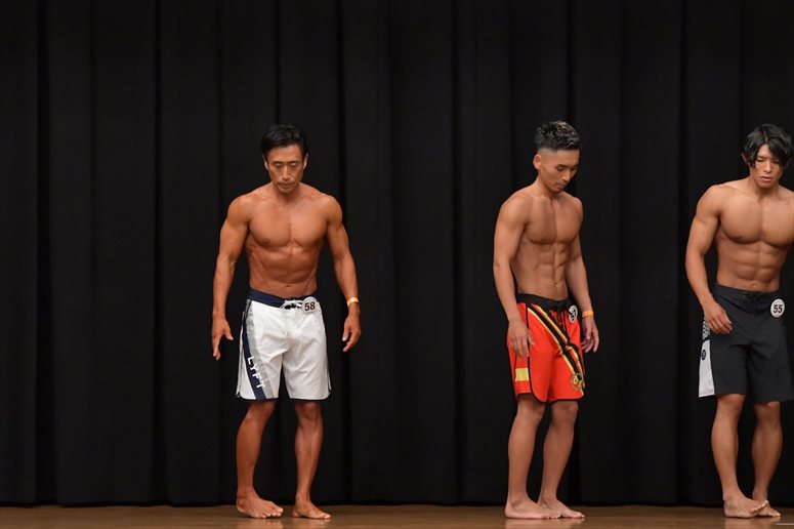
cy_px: 264
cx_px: 397
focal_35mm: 240
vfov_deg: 5.7
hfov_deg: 8.6
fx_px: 5291
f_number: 5.6
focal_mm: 160
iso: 6400
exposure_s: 1/400
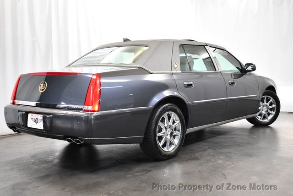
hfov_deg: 42.7
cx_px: 146
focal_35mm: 46
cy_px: 98
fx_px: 375
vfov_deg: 29.3
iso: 1600
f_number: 3.8
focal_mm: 23
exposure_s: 1/125
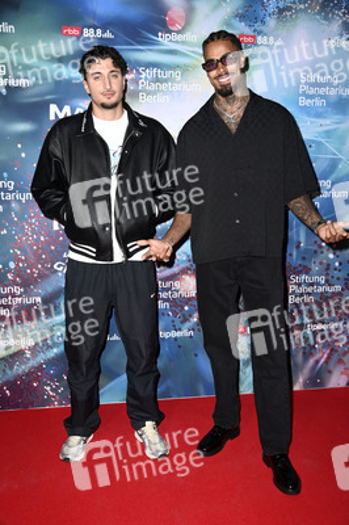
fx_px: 510
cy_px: 262
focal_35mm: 35
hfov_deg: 37.8
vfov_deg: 54.5
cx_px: 174
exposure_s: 1/160
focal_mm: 35
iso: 500
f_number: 5.6
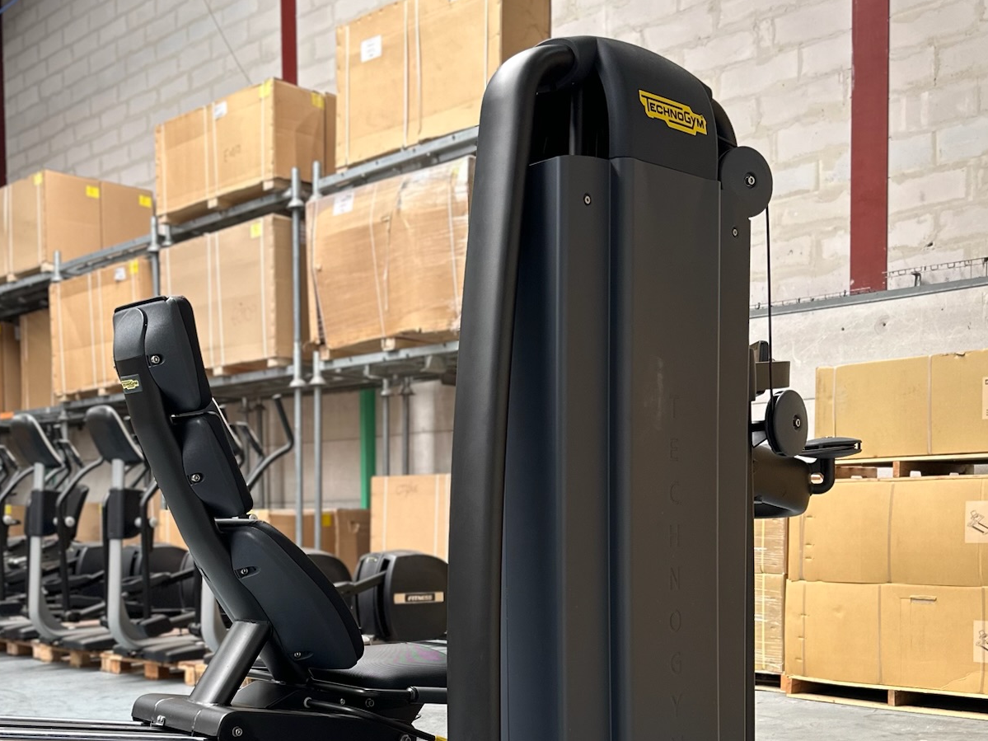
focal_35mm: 41
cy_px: 572
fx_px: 1170
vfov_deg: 34.3
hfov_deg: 45.4
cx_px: 367
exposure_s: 1/100
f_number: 1.78
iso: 125
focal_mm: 6.86
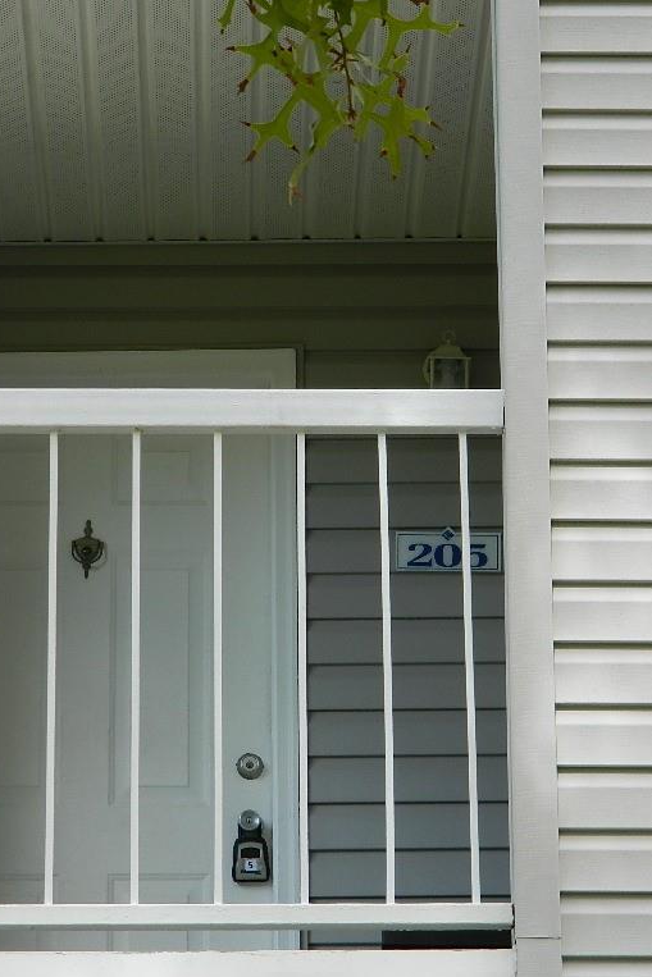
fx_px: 4887
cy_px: 490
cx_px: 374
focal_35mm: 180
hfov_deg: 7.6
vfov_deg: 11.4
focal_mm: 23.2
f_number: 4.7
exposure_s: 1/100
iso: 80
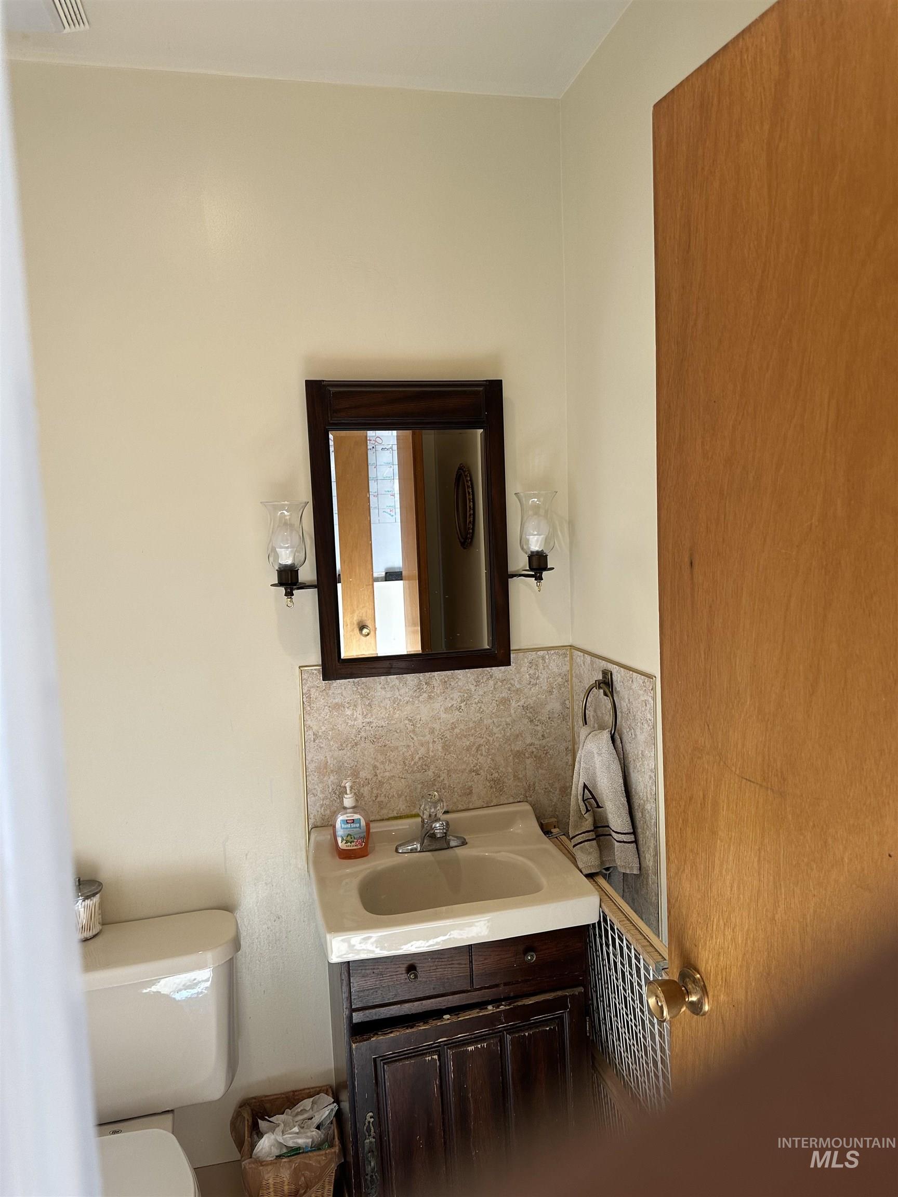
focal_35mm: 24
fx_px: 830
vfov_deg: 71.6
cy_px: 598
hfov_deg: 56.8
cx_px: 449
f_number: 1.78
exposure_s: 1/120
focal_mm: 6.86
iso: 125
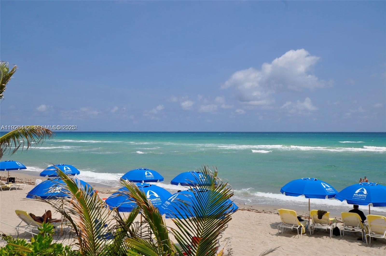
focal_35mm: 33
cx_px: 193
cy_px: 128
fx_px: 353
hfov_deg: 57.3
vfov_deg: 39.9
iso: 200
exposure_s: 1/500
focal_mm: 22
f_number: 11
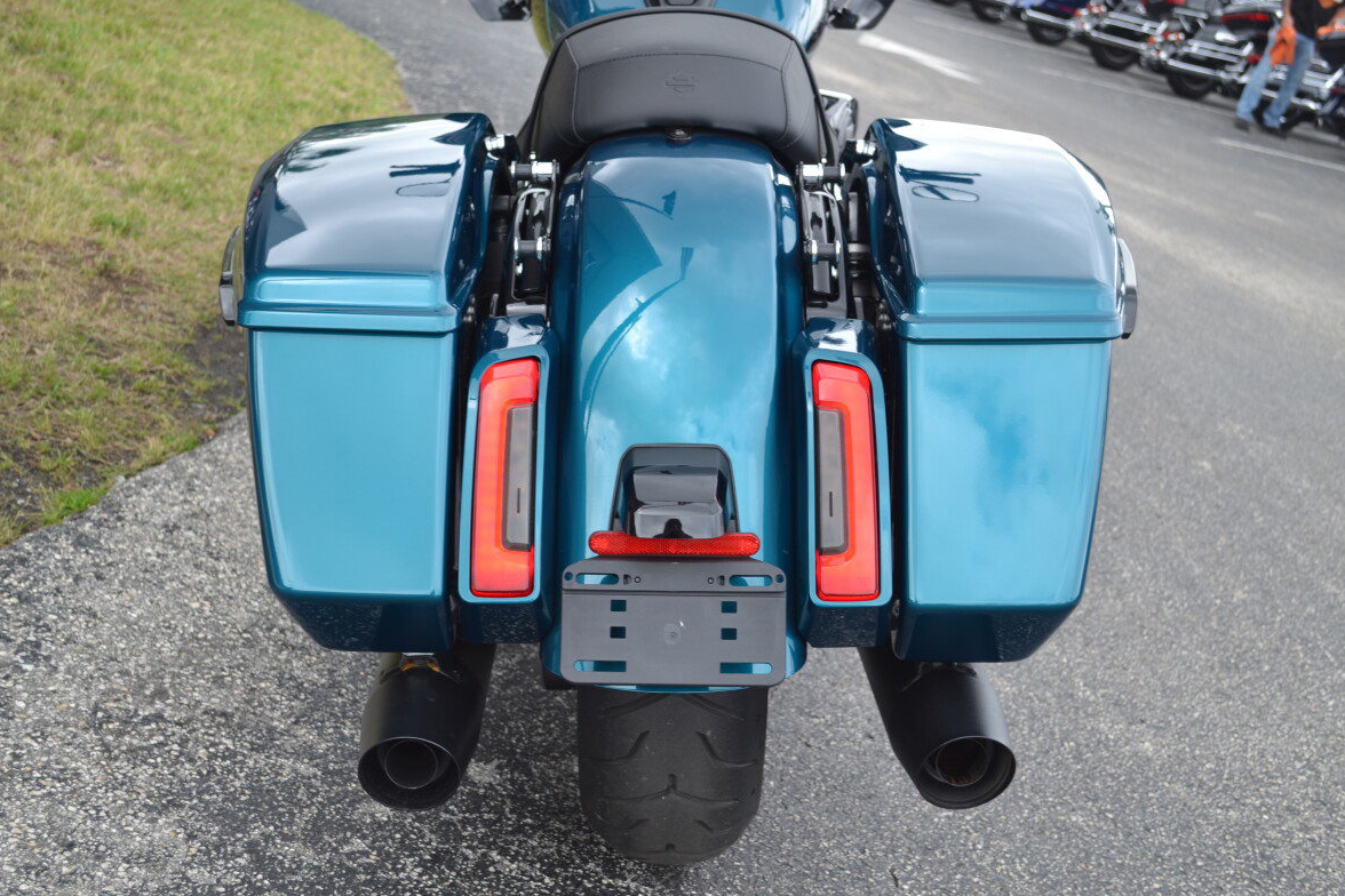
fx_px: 1831
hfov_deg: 40.3
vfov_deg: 27.5
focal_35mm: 49
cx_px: 674
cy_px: 443
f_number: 5.6
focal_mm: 32
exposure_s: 1/125
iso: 100
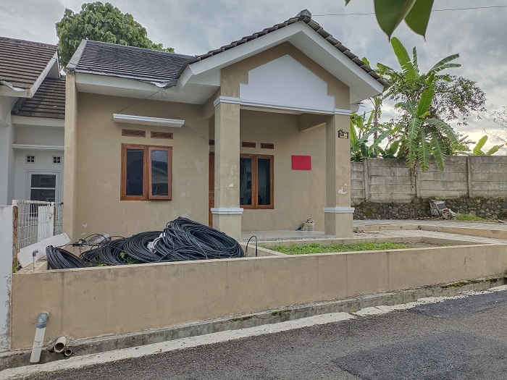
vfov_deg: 54.9
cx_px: 254
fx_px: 366
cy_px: 190
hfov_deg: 69.4
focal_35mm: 25
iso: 213
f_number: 1.79
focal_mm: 4.74
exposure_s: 1/100
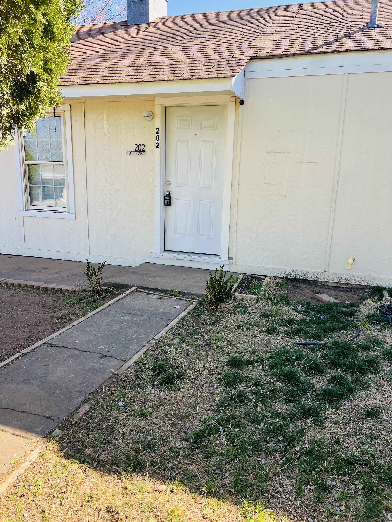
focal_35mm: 26
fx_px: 393
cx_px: 196
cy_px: 261
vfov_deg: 67.3
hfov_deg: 53.1
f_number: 1.5
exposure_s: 1/696
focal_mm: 5.7
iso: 50
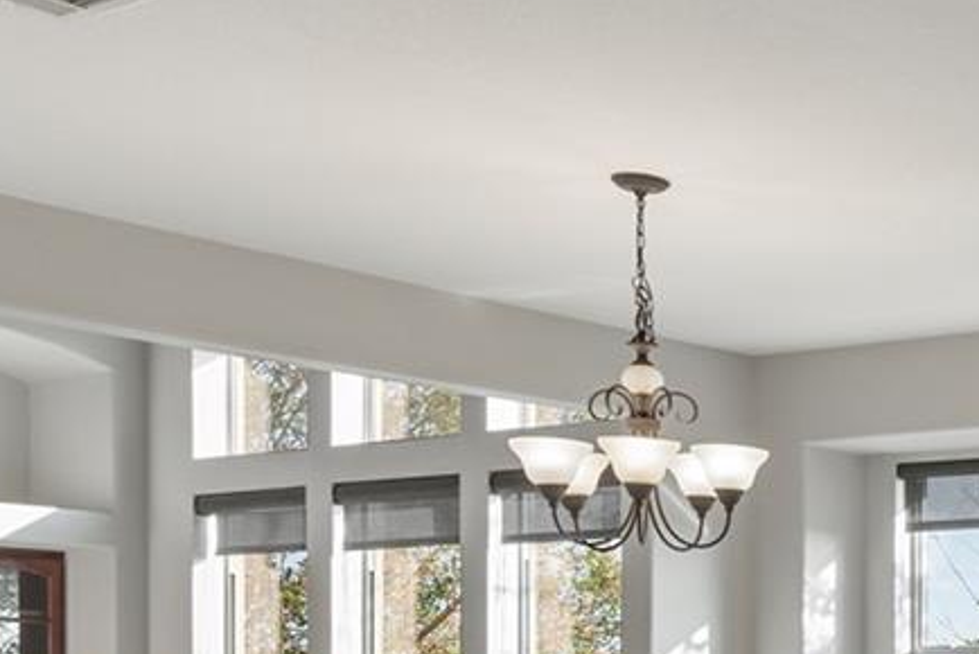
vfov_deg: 19.8
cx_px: 1496
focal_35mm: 66
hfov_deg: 23.7
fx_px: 1796
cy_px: 710
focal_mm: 14
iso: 400
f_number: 8
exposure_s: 1/50
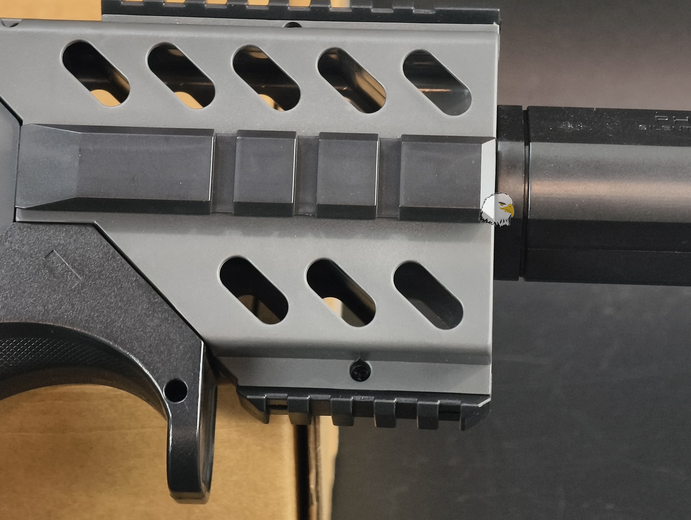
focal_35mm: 143
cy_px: 168
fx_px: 2859
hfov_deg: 13.8
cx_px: 364
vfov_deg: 10.4
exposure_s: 1/17.1
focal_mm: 22.48
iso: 1077
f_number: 2.67
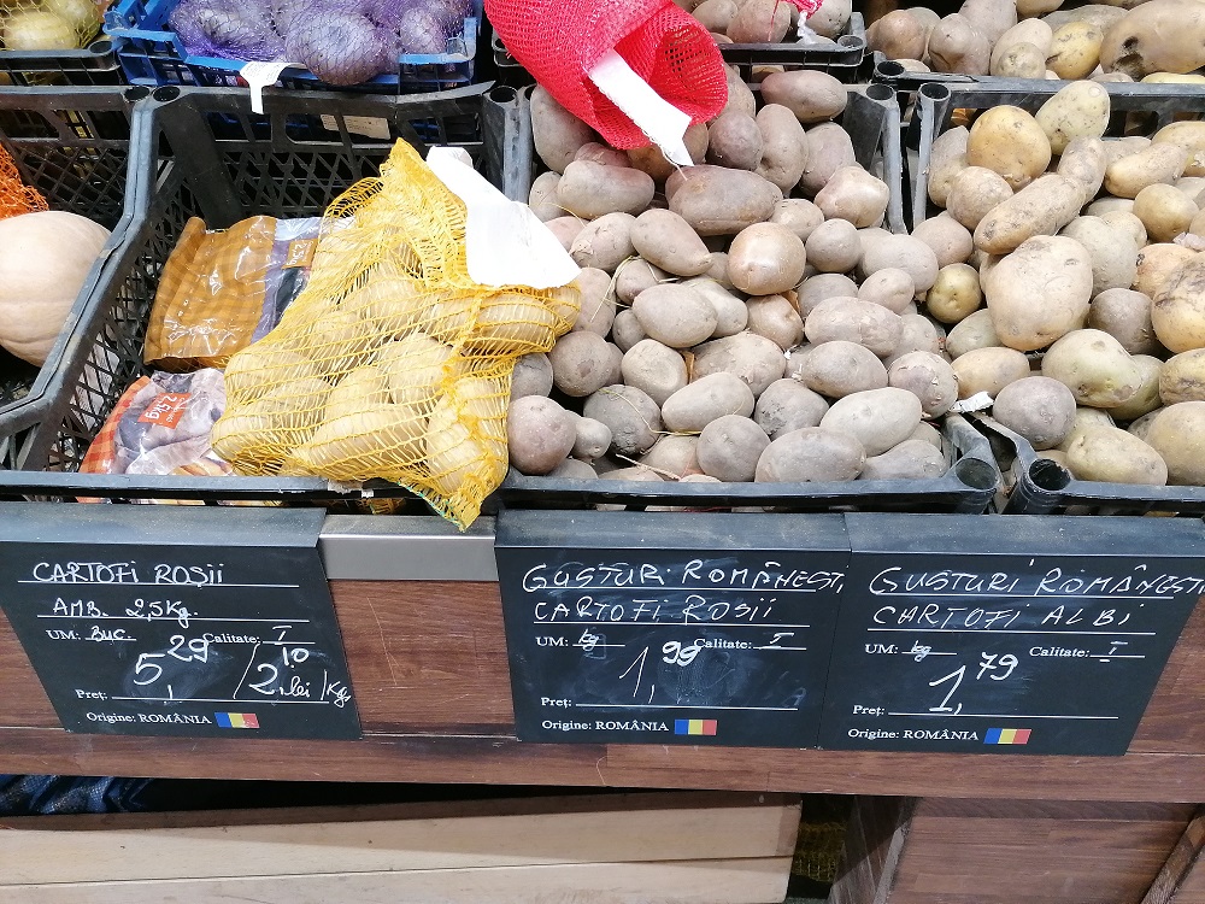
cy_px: 452
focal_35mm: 27
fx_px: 940
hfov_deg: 65.3
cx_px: 602
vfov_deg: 51.4
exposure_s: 1/50
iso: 200
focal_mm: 4.75
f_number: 1.8
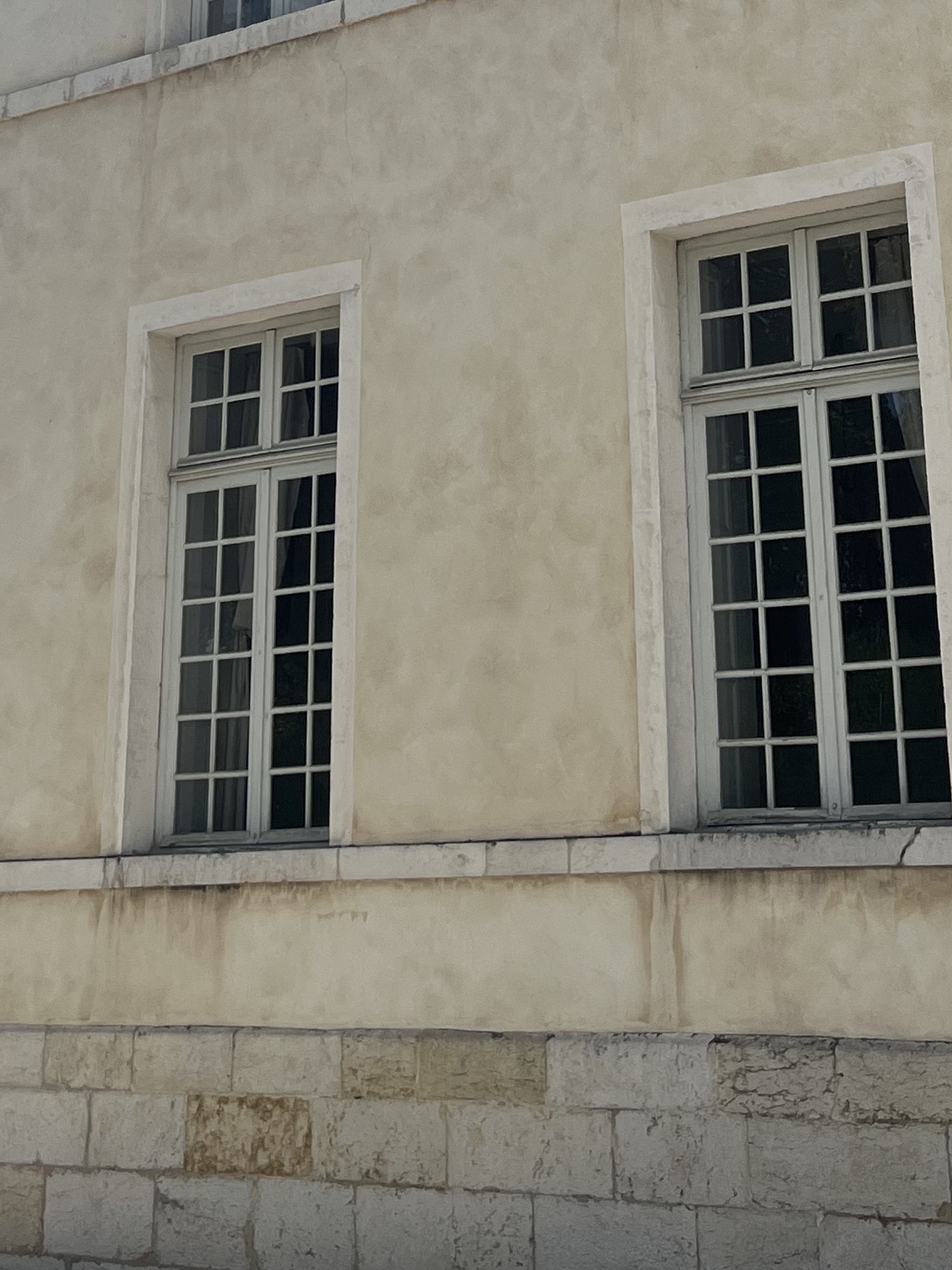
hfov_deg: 21.3
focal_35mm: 69
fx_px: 2531
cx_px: 470
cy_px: -107
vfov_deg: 26.1
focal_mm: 5.7
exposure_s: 1/8000
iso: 50
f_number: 1.5
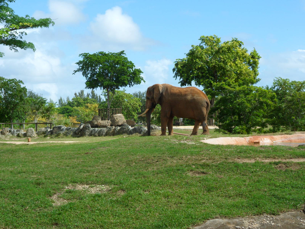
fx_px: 599
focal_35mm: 68
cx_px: 152
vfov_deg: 21.6
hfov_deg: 28.6
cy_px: 114
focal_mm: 10.6
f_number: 4.7
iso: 80
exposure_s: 1/500
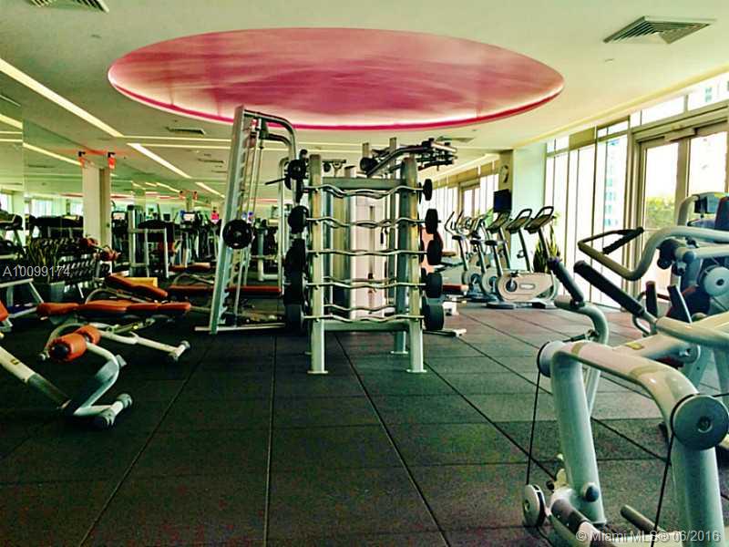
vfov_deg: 48.2
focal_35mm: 29
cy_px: 274
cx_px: 364
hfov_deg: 61.7
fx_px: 611
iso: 32
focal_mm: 4.15
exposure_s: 1/30
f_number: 2.2
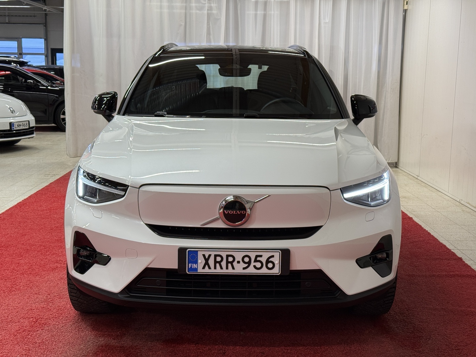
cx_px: 238
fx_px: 660
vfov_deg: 30.3
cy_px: 178
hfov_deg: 39.7
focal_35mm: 48
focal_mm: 6.76
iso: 80
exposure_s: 1/117
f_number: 1.78
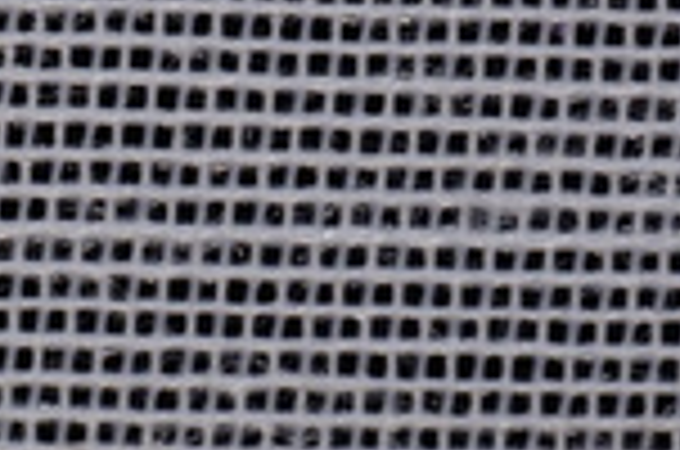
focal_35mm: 669
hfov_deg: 3.1
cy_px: 634
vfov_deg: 2.0
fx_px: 12603
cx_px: -865
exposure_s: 1/60
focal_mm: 85
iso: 100
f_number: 25
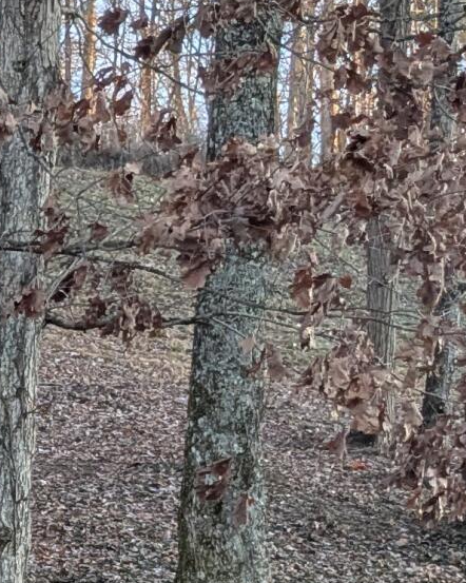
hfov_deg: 10.2
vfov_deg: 13.2
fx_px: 2467
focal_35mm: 143
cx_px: -373
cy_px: 683
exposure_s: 1/180
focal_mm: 4.38
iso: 34
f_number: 1.73
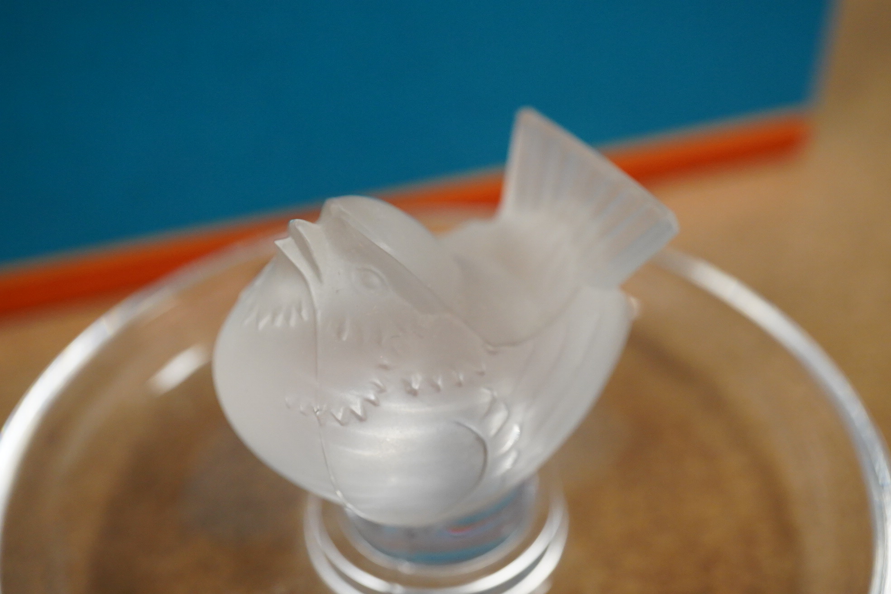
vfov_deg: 29.9
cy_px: 297
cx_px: 446
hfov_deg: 43.6
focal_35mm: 45
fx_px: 1114
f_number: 9
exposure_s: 1/160
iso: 2500
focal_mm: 30
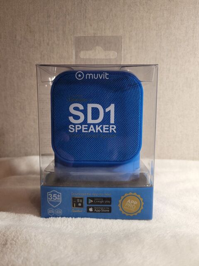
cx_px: 100
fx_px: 199
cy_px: 133
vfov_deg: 67.3
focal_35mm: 26
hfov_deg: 53.1
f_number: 1.8
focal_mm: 5.4
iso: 200
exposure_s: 1/100
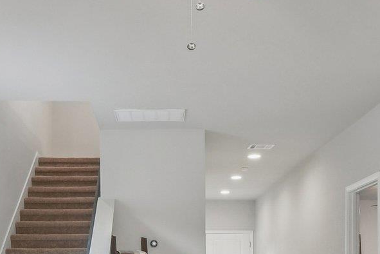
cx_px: 176
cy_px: 258
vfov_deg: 24.7
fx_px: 549
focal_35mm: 52
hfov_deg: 38.2
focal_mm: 10
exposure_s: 1/10
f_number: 8
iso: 400
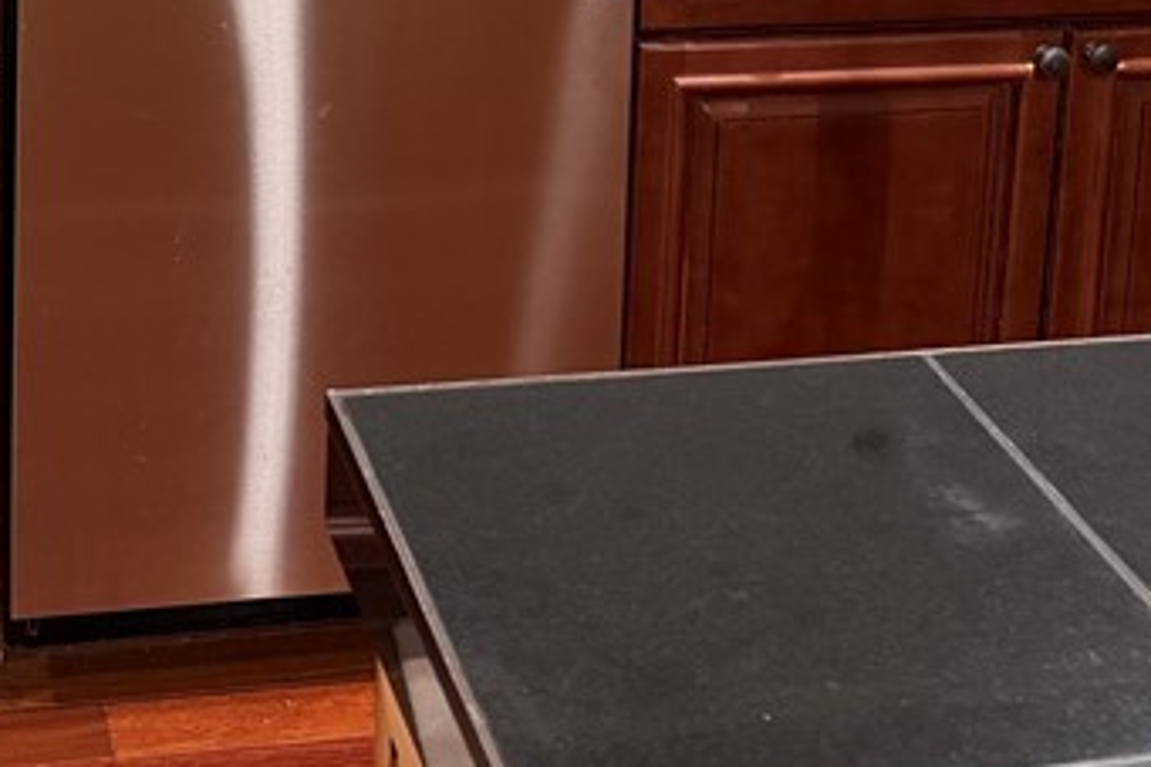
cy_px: -493
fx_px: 2397
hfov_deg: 26.3
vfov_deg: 16.1
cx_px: 172
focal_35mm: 75
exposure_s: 1/60
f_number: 1.78
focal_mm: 6.76
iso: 200
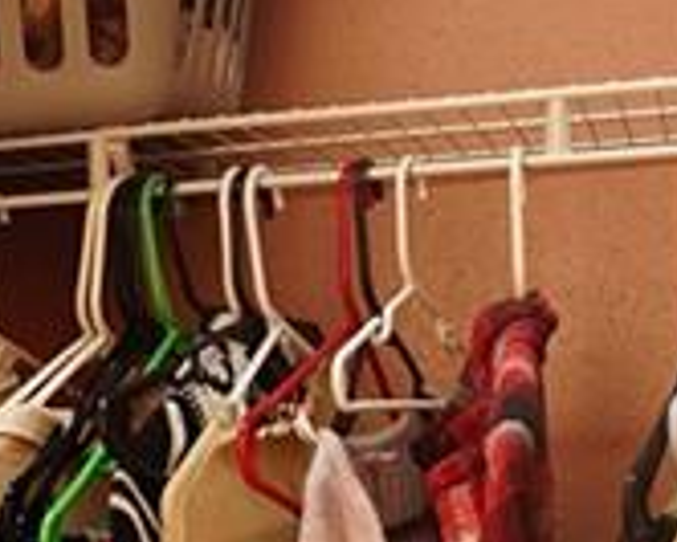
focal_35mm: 95
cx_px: -18
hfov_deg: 19.5
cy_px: 513
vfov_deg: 16.0
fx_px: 1905
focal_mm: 14
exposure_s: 1/60
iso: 125
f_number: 2.2
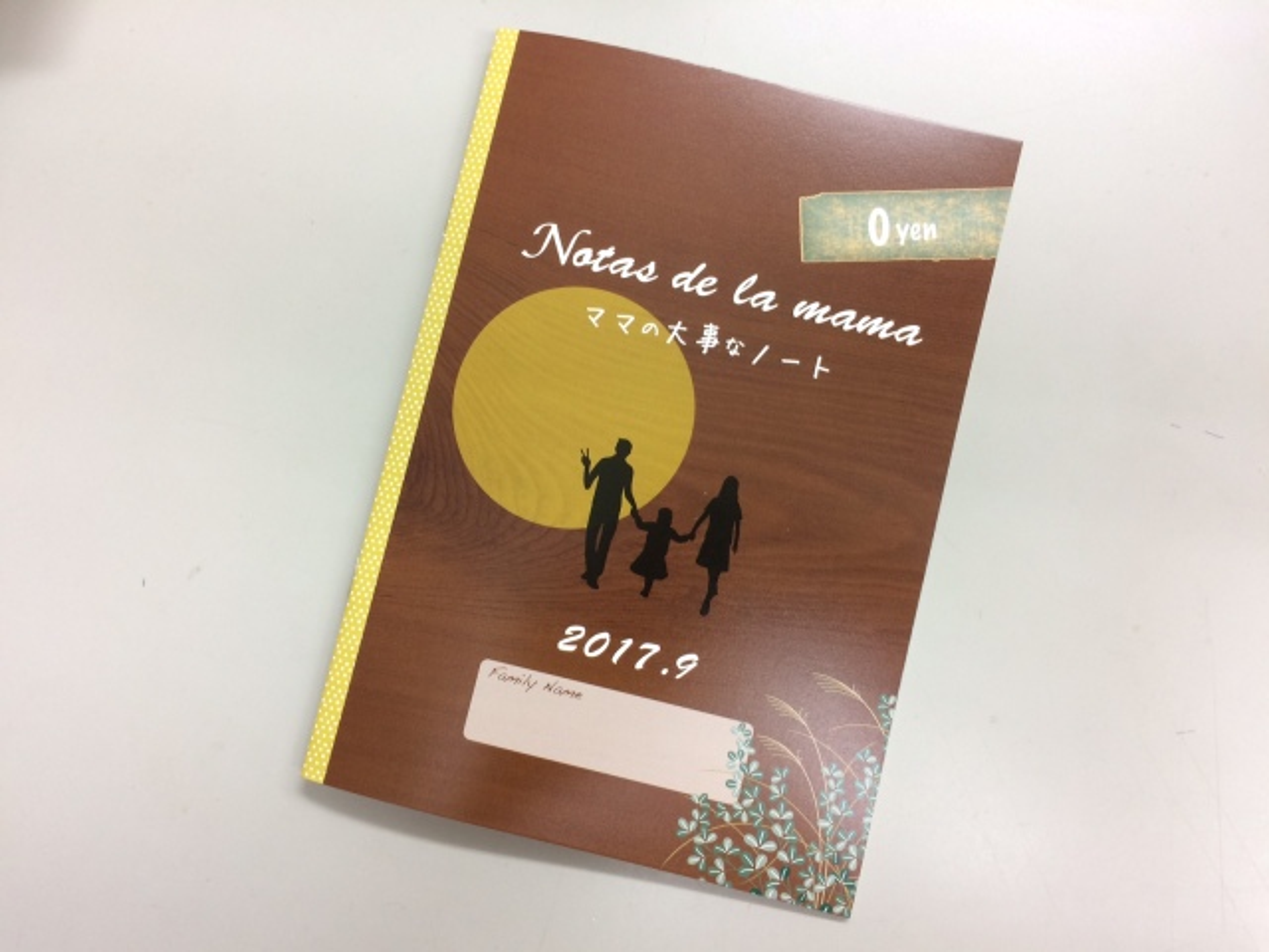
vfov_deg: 48.2
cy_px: 476
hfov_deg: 61.7
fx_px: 1063
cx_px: 634
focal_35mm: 29
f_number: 2.2
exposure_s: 1/30
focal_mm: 4.15
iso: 64
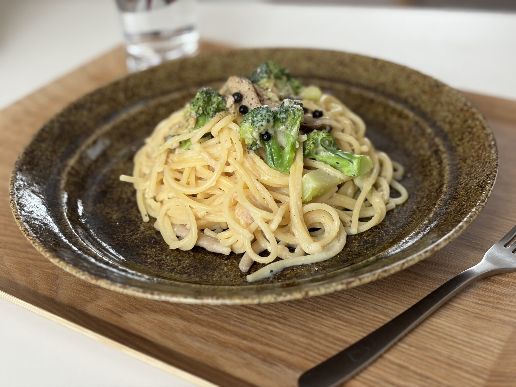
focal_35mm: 52
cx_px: 258
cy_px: 194
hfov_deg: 36.8
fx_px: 775
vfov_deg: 28.0
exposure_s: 1/60
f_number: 1.6
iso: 50
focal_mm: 5.96
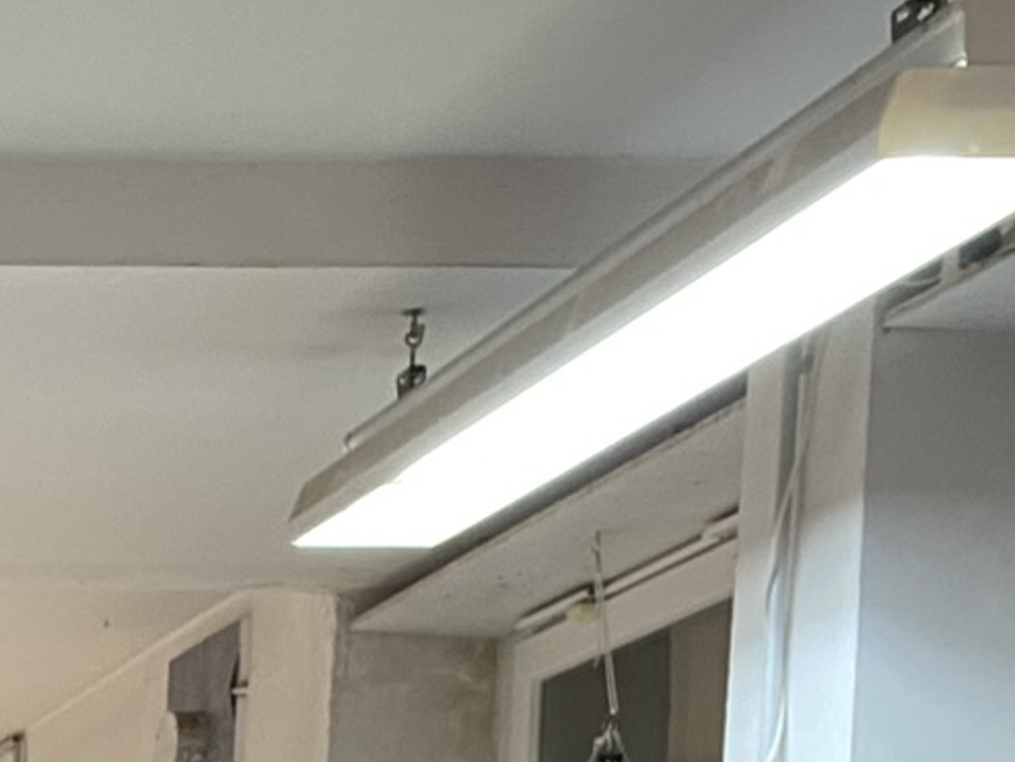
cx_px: -896
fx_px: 3168
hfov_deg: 15.3
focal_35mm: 108
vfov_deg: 12.1
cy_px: 1553
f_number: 1.8
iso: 125
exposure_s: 1/50
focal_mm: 4.25
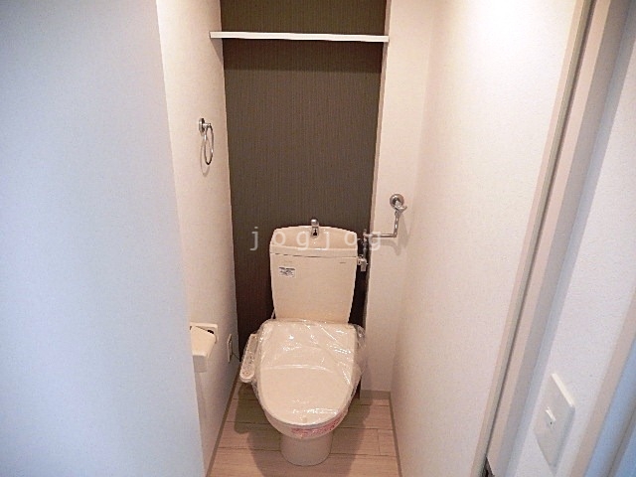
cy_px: 238
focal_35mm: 25
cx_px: 318
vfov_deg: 54.9
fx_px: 459
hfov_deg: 69.4
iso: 400
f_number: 3.4
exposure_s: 1/30
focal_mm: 4.5
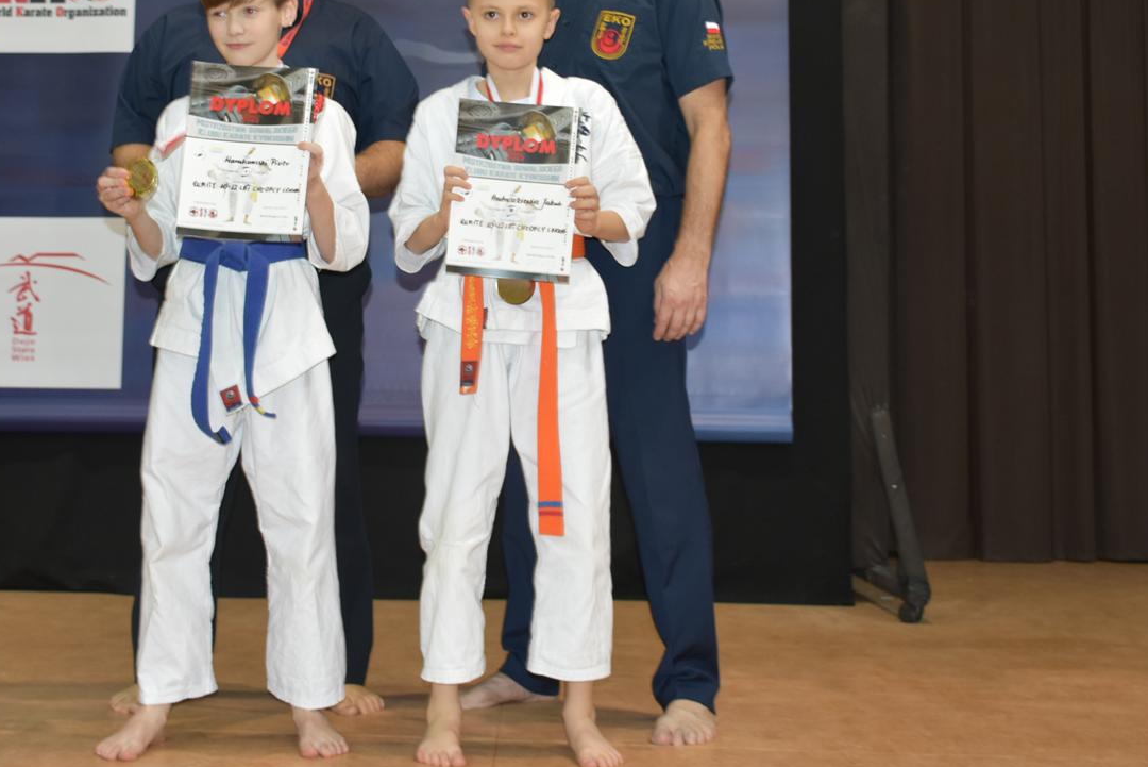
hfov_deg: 33.3
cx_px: 486
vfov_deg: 22.3
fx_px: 1914
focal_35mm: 60
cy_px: 134
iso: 400
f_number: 3.8
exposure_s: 1/25
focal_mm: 24
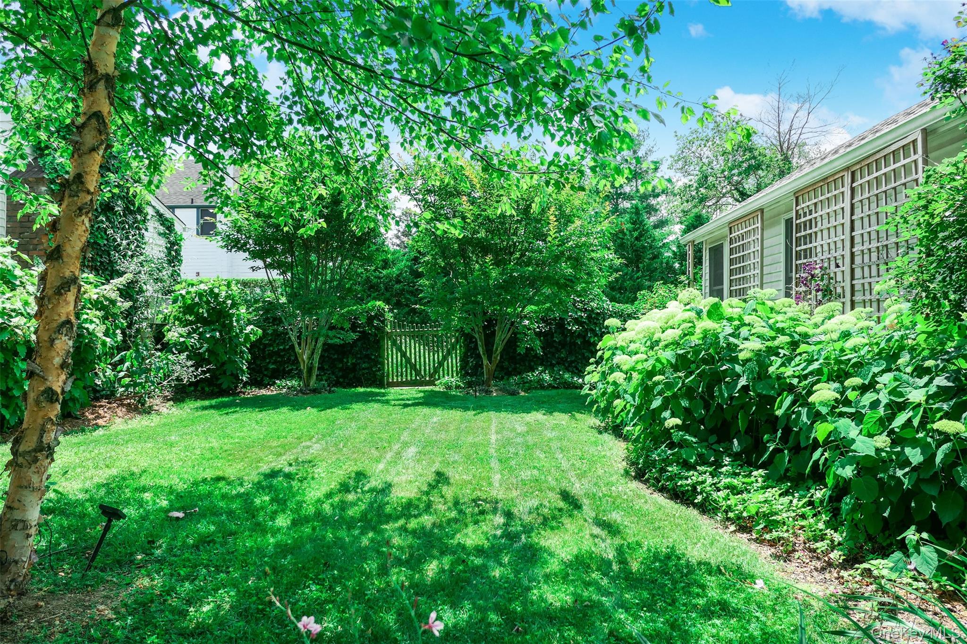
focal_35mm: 24
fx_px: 644
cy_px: 322
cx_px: 484
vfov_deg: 53.1
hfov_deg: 73.8
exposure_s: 1/800
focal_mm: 8.8
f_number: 2.8
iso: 125
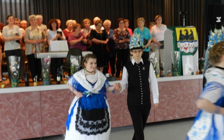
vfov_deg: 25.2
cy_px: 87
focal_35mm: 51
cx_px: 111
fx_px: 311
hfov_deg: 39.6
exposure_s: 1/60
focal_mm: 8.1
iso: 640
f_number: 4.2
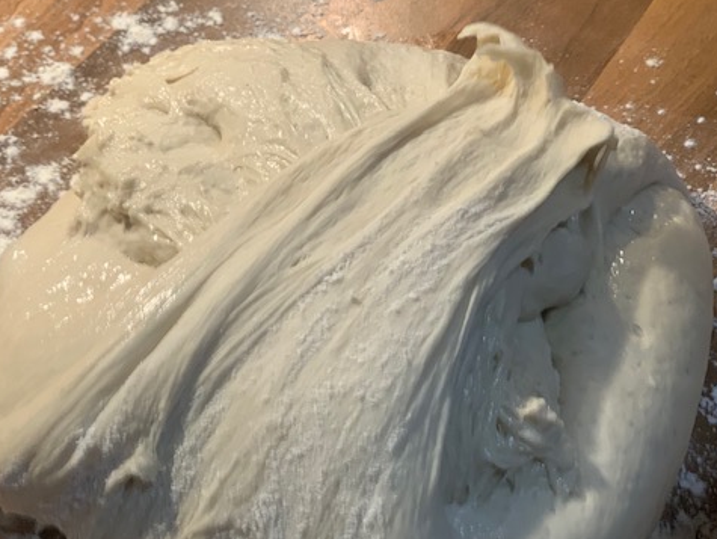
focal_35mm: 70
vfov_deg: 21.0
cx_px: 326
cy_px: 255
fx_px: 1451
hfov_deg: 27.7
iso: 80
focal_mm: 6
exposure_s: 1/50
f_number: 2.4
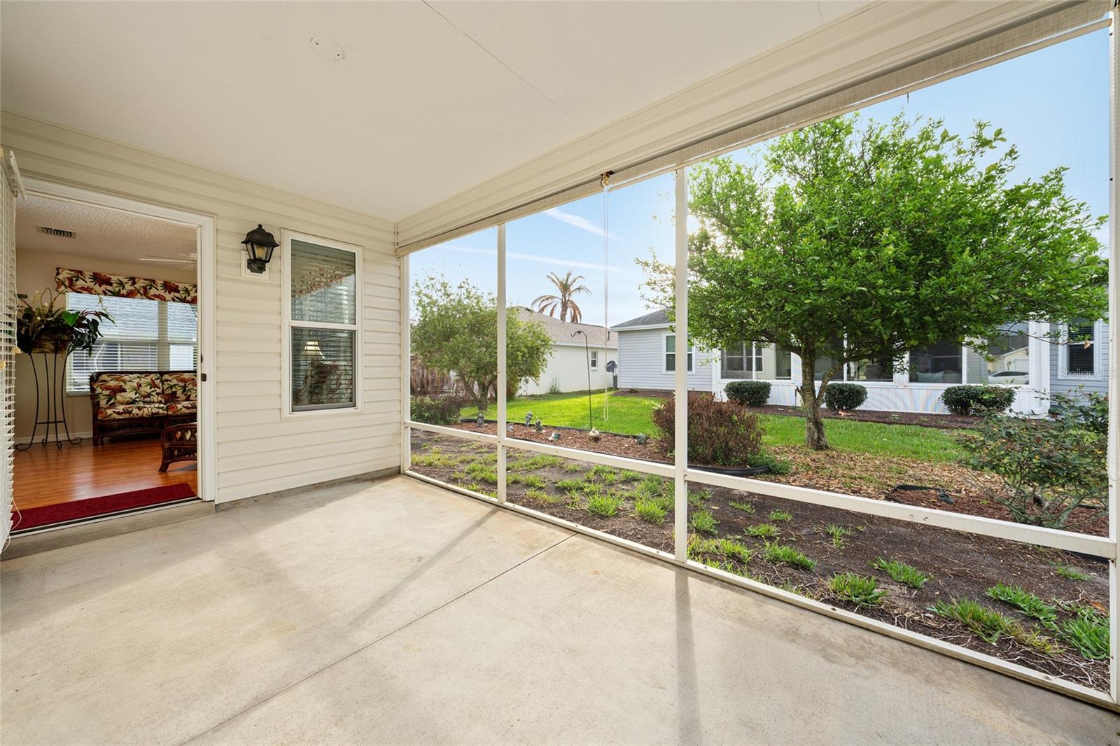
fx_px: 404
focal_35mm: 13
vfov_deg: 85.4
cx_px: 560
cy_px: 373
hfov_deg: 108.3
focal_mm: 13
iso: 250
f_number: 6.3
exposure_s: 1/60
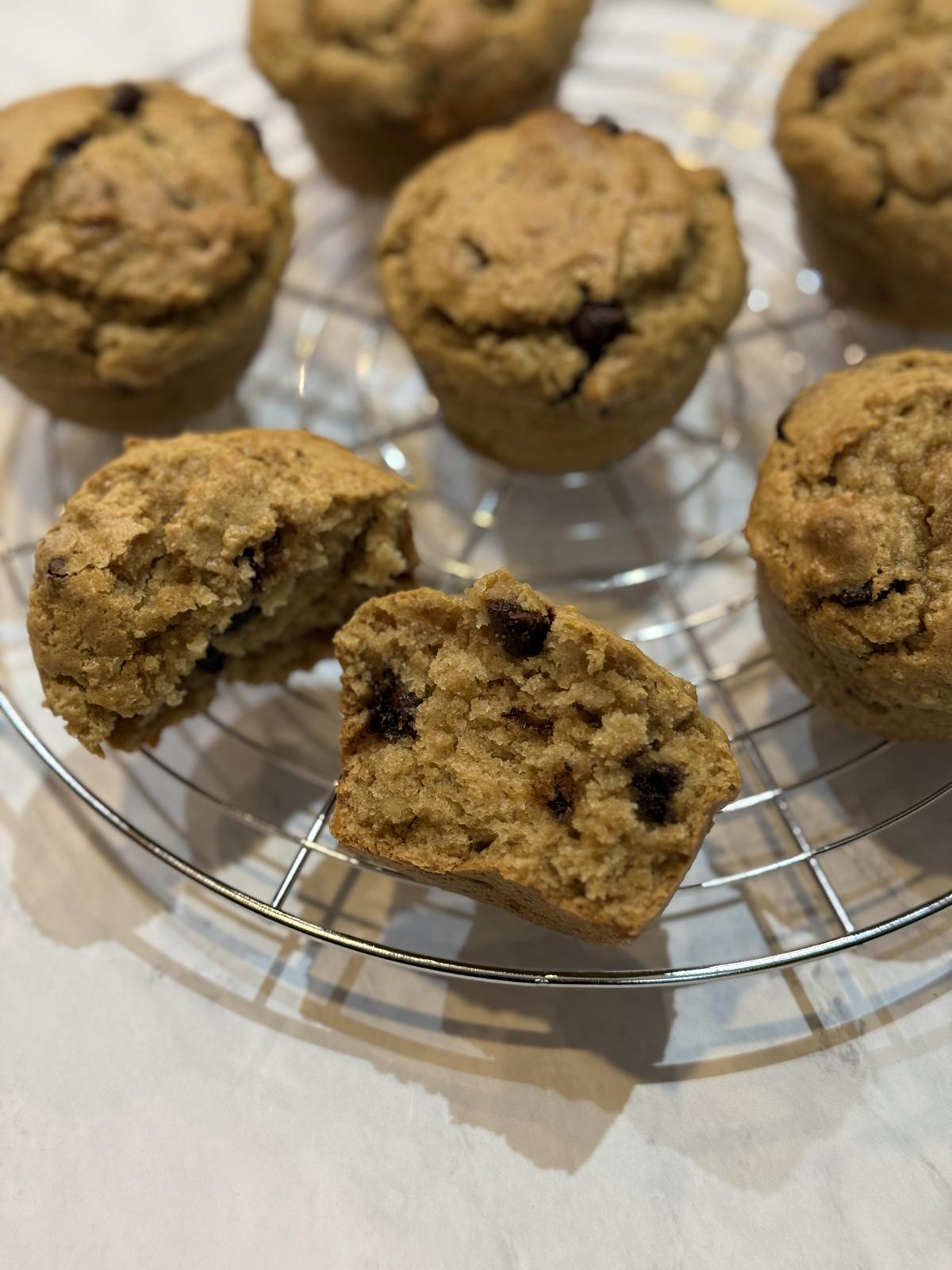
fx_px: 1760
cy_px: 635
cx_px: 476
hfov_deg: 30.3
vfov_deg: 39.7
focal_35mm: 48
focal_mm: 6.76
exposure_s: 1/60
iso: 160
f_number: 1.78
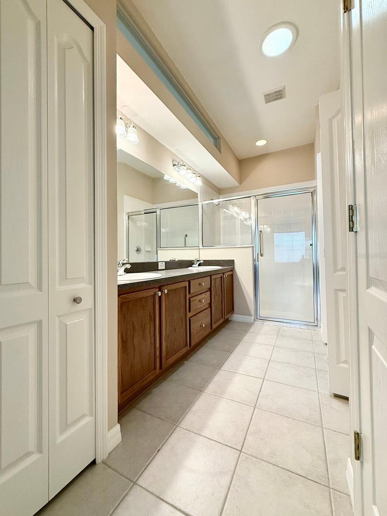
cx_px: 181
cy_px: 255
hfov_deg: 81.6
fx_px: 224
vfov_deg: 98.2
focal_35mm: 15
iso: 320
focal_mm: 2.22
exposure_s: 1/120
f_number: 2.2
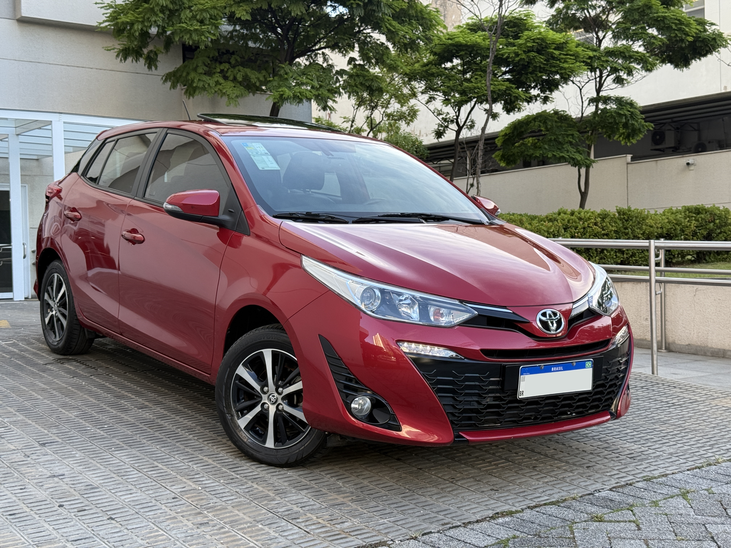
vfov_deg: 30.3
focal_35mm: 48
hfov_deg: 39.7
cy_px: 274
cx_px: 366
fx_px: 1014
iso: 64
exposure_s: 1/297
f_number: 1.78
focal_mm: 6.76
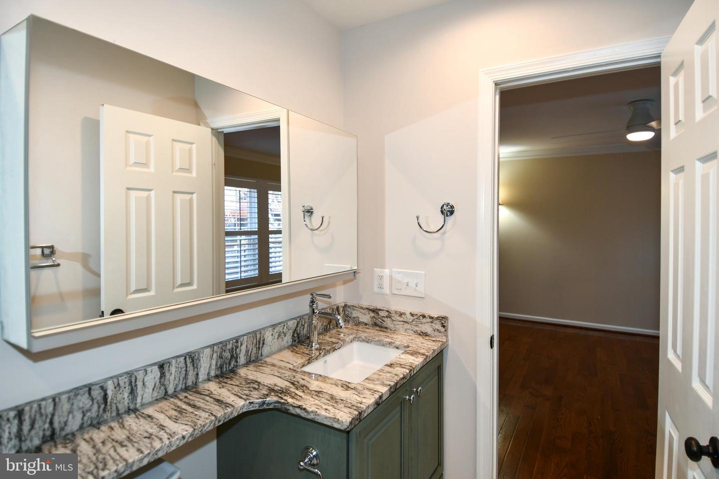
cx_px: 360
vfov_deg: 67.4
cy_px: 240
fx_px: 359
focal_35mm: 18
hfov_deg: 90.0
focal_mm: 12
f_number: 4
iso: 250
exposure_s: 1/60
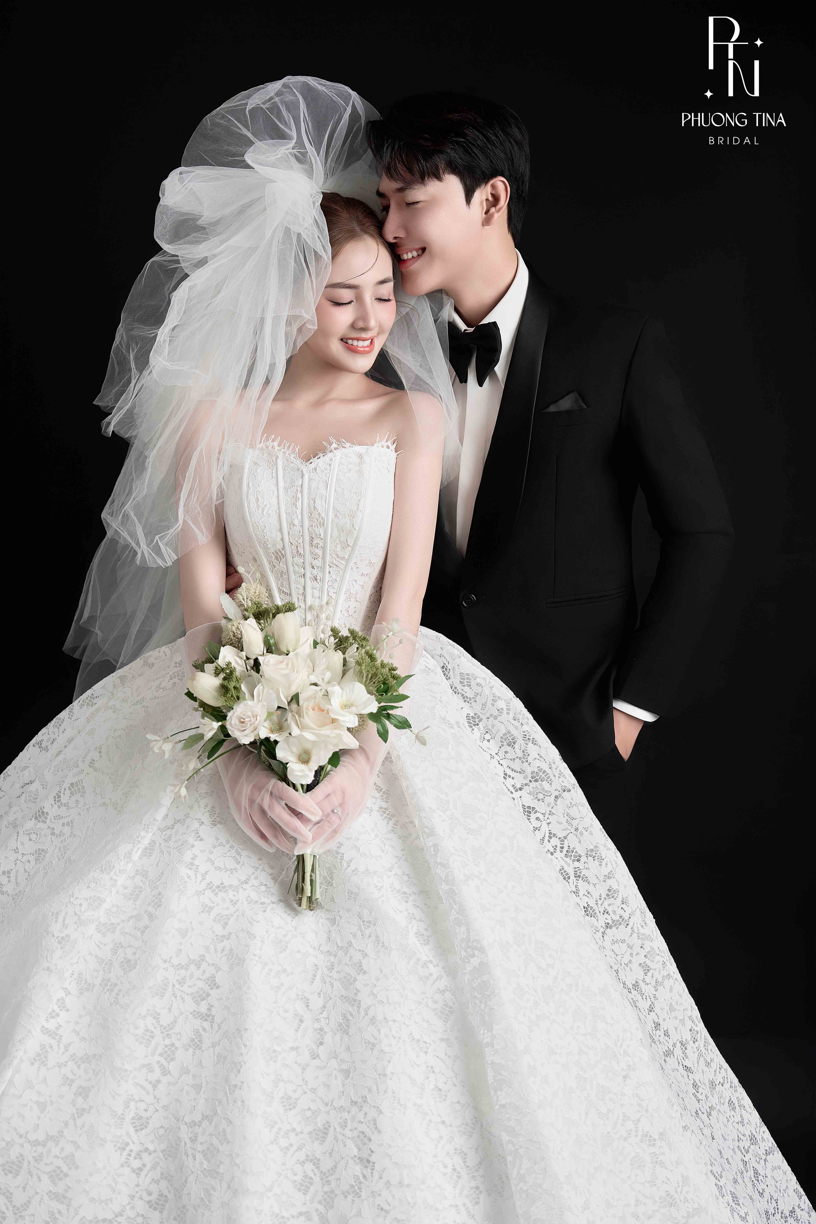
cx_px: 408
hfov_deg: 25.5
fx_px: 1802
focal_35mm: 53
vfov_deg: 37.5
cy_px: 612
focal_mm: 53
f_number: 3.2
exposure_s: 1/125
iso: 500
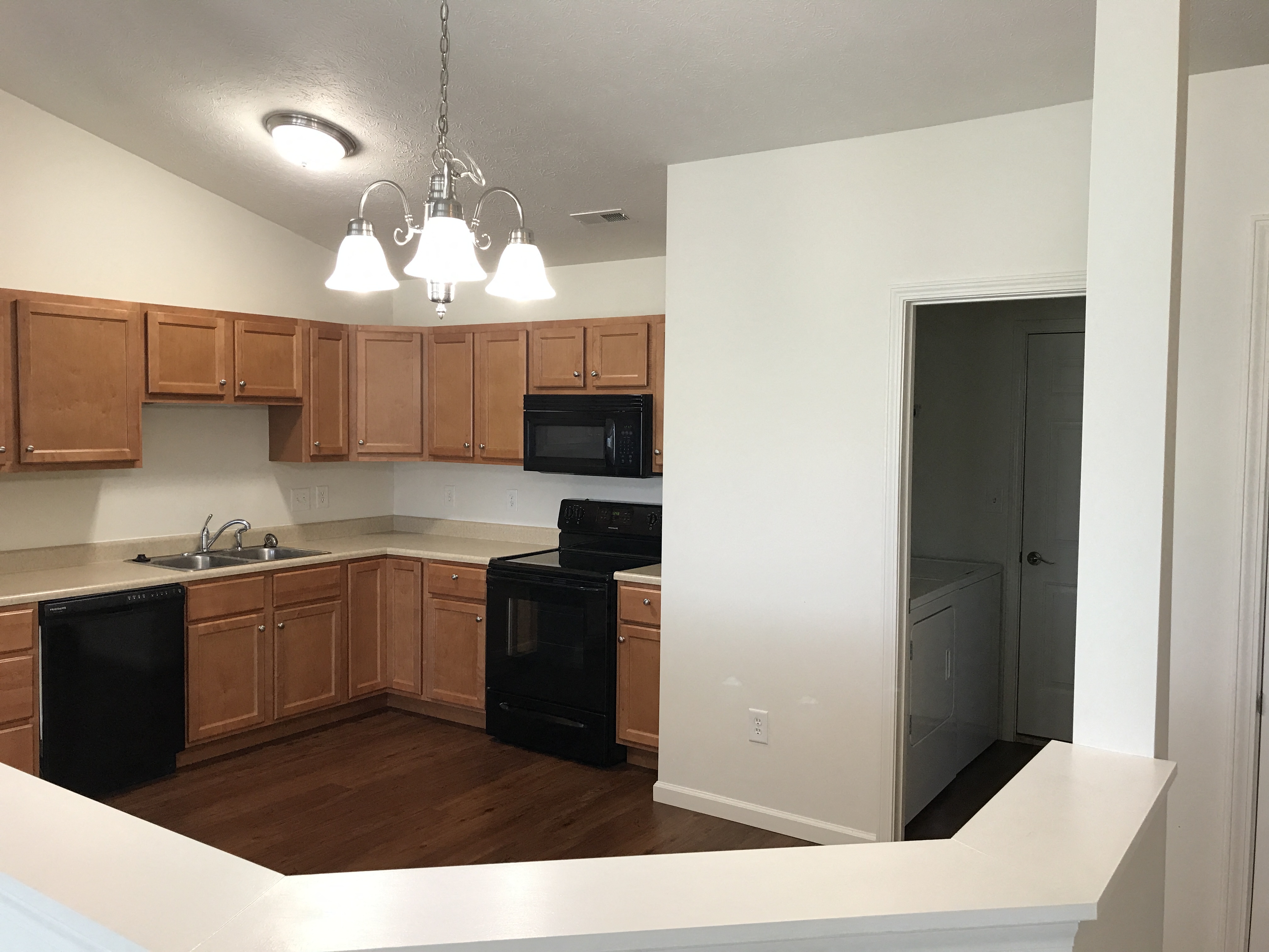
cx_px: 634
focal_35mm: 28
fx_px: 1026
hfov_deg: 63.4
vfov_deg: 49.7
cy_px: 476
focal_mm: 3.99
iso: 32
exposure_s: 1/24
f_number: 1.8
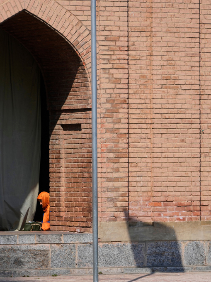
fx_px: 2358
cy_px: 141
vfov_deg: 6.8
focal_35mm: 290
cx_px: 30
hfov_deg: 5.1
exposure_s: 1/4000
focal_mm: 200
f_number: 4.5
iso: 400
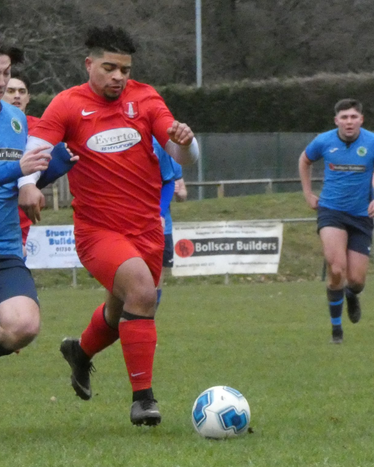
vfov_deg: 6.5
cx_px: 129
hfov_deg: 5.2
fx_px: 4137
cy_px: 234
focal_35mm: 299
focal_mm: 41.1
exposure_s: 1/1000
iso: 2000
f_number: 5.5
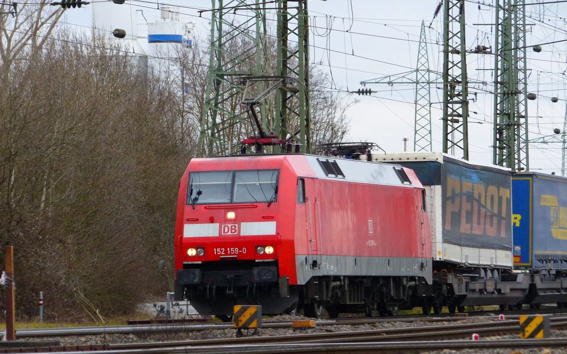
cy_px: 186
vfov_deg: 3.7
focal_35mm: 359
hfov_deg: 5.9
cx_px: 284
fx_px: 5546
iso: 320
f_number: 2.8
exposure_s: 1/400
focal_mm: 60.8
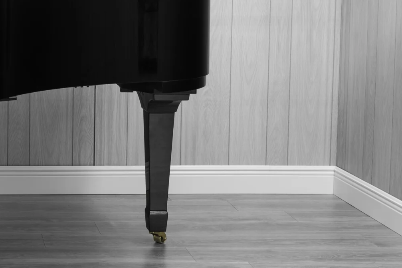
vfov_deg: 15.2
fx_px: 994
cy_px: 49
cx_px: -22
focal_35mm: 89
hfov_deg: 21.8
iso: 100
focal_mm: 35
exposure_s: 1/1.67
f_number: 10
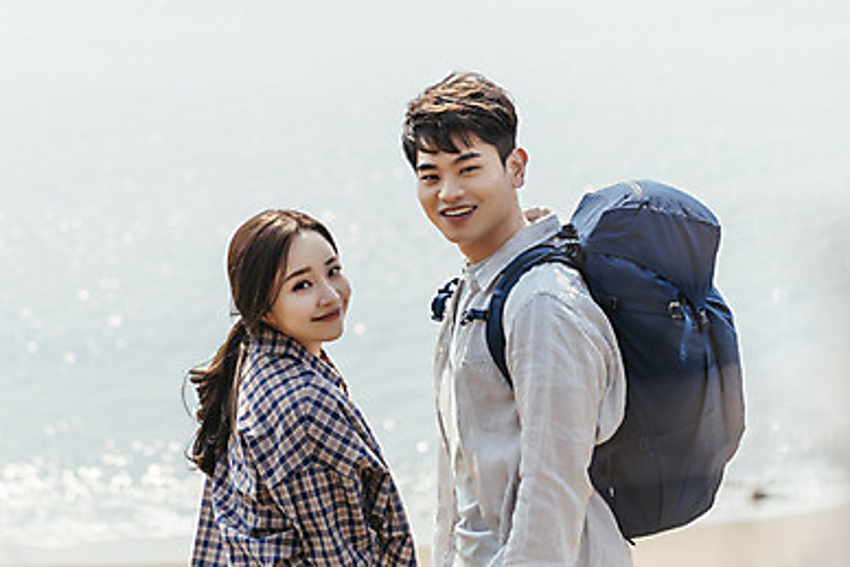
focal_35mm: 108
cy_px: 252
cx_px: 240
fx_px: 2551
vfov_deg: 12.7
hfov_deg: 18.8
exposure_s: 1/2500
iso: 100
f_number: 2.8
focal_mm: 70
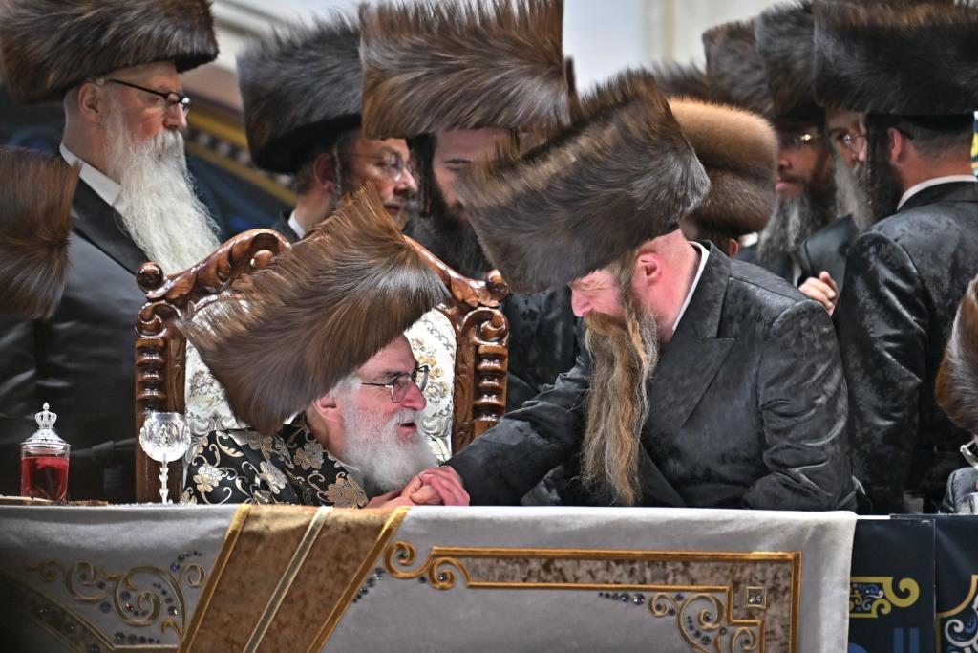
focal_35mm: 300
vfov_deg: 4.6
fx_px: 8151
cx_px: 489
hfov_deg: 6.9
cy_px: 326
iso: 640
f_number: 2.8
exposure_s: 1/640
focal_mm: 200
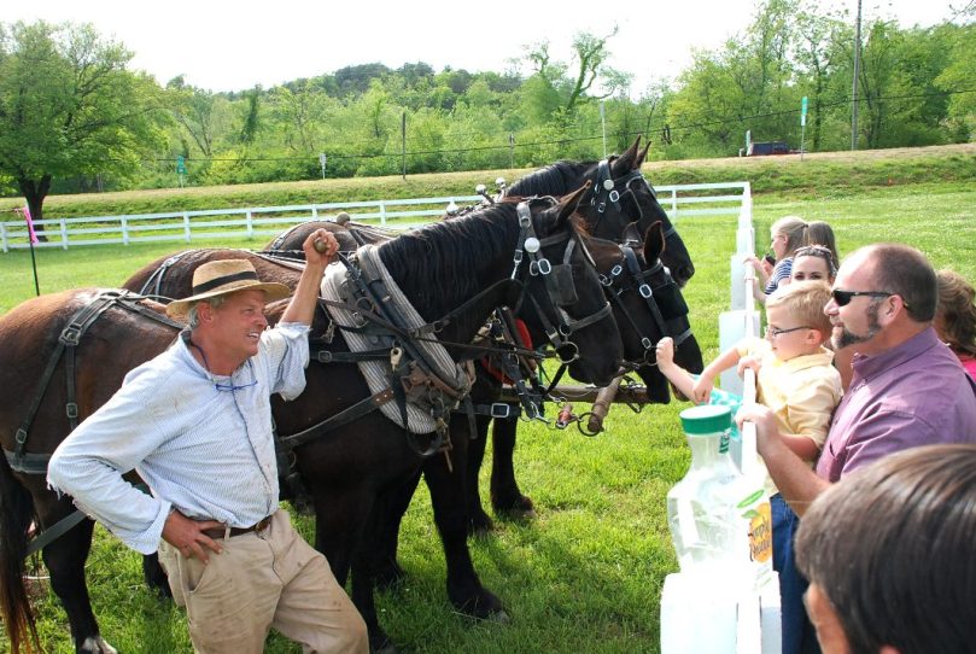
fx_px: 896
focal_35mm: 33
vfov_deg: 40.1
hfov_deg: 57.2
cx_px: 488
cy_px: 327
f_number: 9
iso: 640
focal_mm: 22
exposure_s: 1/320
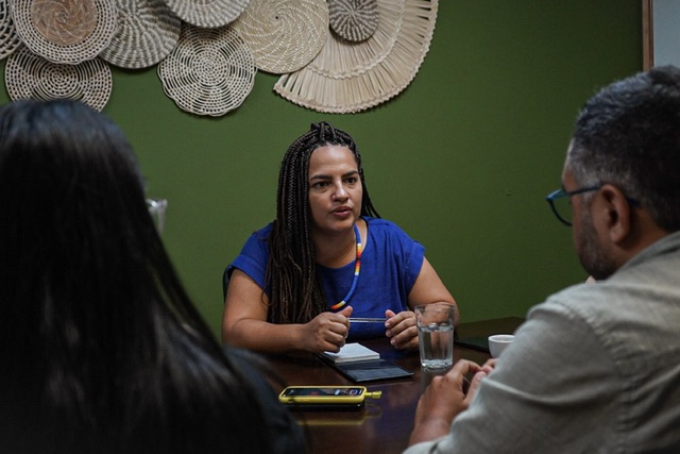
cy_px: 227
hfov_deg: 54.4
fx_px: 661
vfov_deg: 37.9
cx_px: 340
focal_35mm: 35
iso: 4000
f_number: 4
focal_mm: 35
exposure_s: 1/400
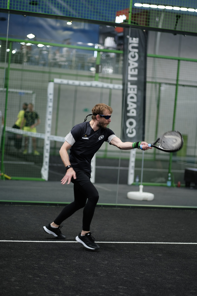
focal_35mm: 84
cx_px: 98
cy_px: 148
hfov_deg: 16.3
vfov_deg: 24.2
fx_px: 689
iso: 200
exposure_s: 1/250
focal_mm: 56
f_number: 1.2
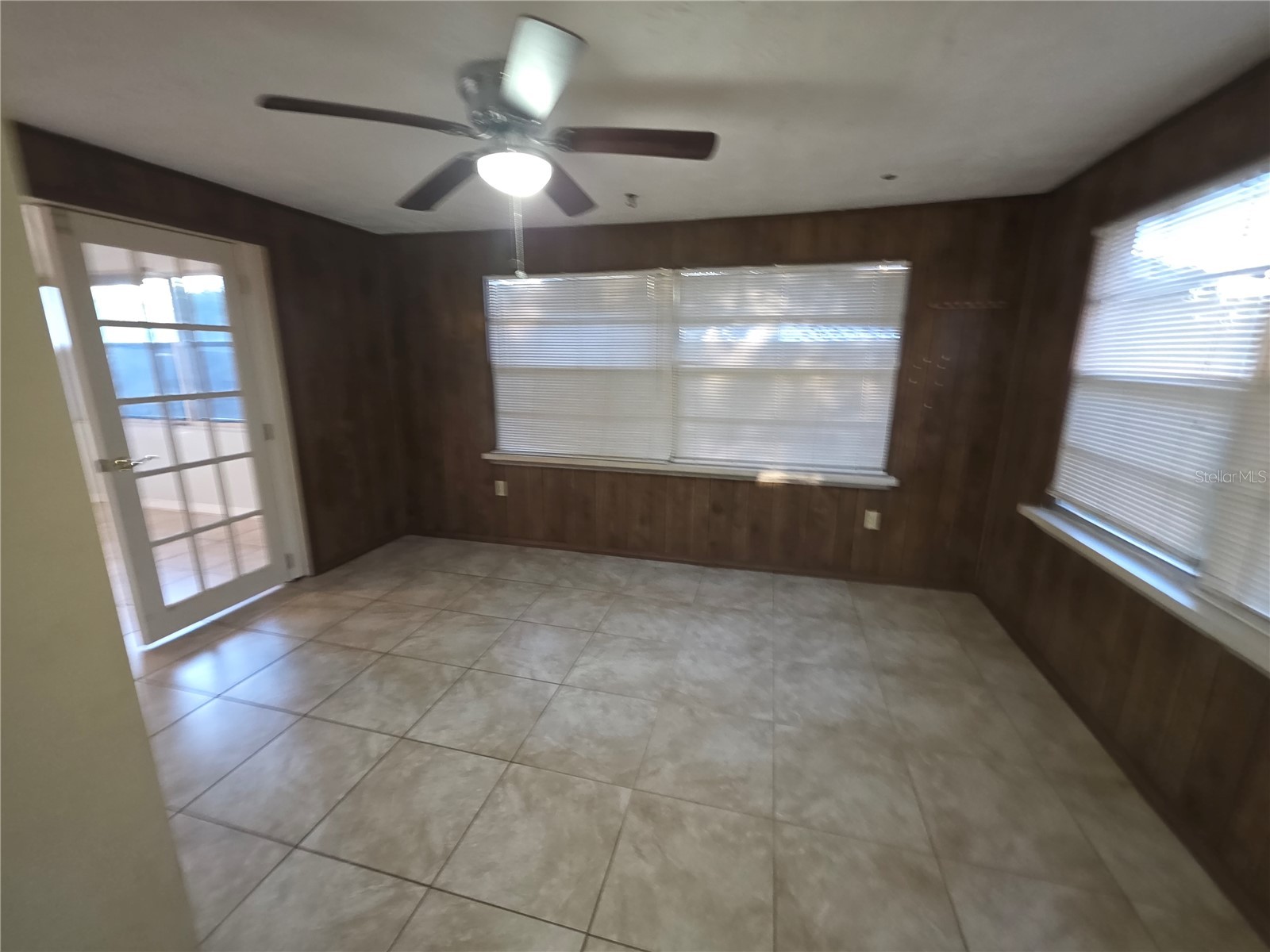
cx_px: 635
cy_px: 476
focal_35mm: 13
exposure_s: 1/9.99
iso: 1000
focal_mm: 2.2
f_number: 1.9
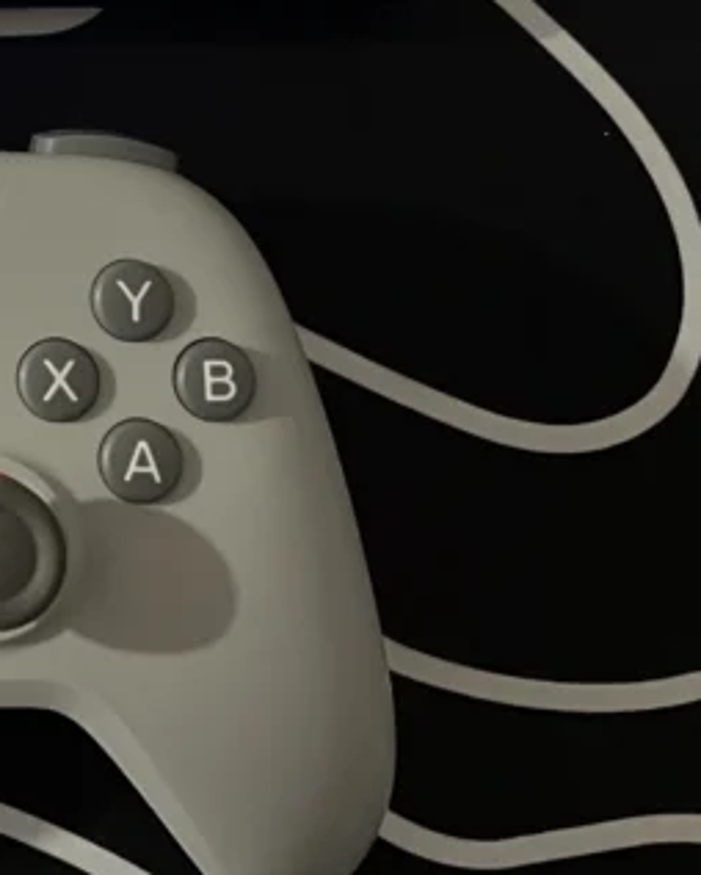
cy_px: -47
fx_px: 2125
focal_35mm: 82
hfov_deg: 17.3
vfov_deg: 22.2
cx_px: -270
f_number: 1.6
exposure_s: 1/34
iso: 640
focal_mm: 4.2
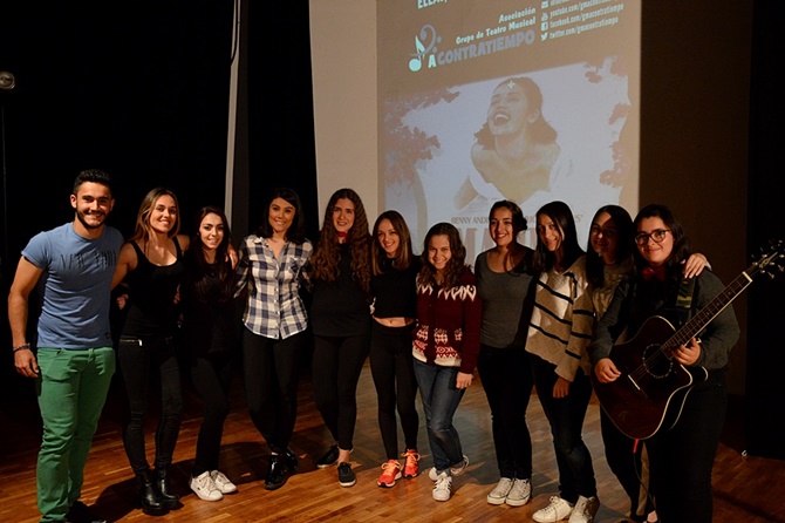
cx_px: 392
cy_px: 262
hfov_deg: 57.2
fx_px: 719
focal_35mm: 33
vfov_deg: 39.9
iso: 1600
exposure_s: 1/100
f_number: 5.6
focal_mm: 22
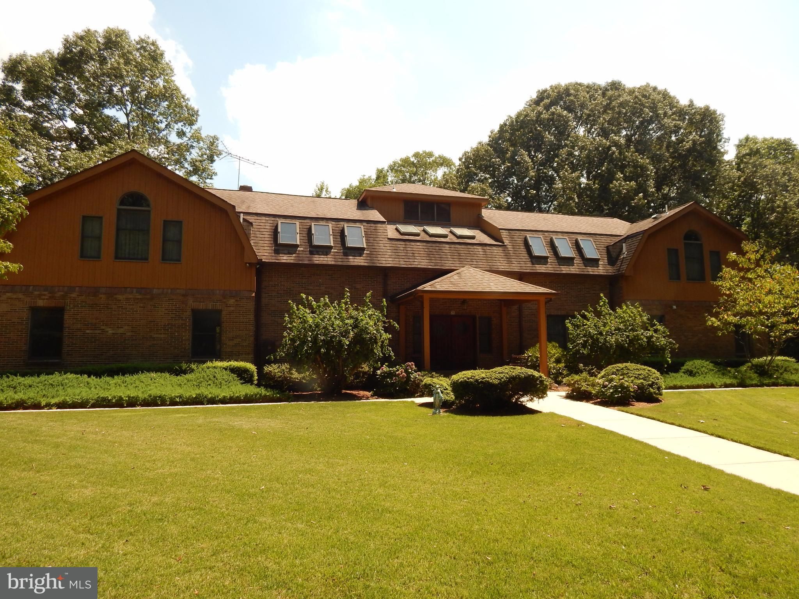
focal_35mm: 22
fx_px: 508
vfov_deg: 61.1
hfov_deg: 76.4
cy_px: 300
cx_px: 400
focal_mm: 4
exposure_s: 1/1500
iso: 125
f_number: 3
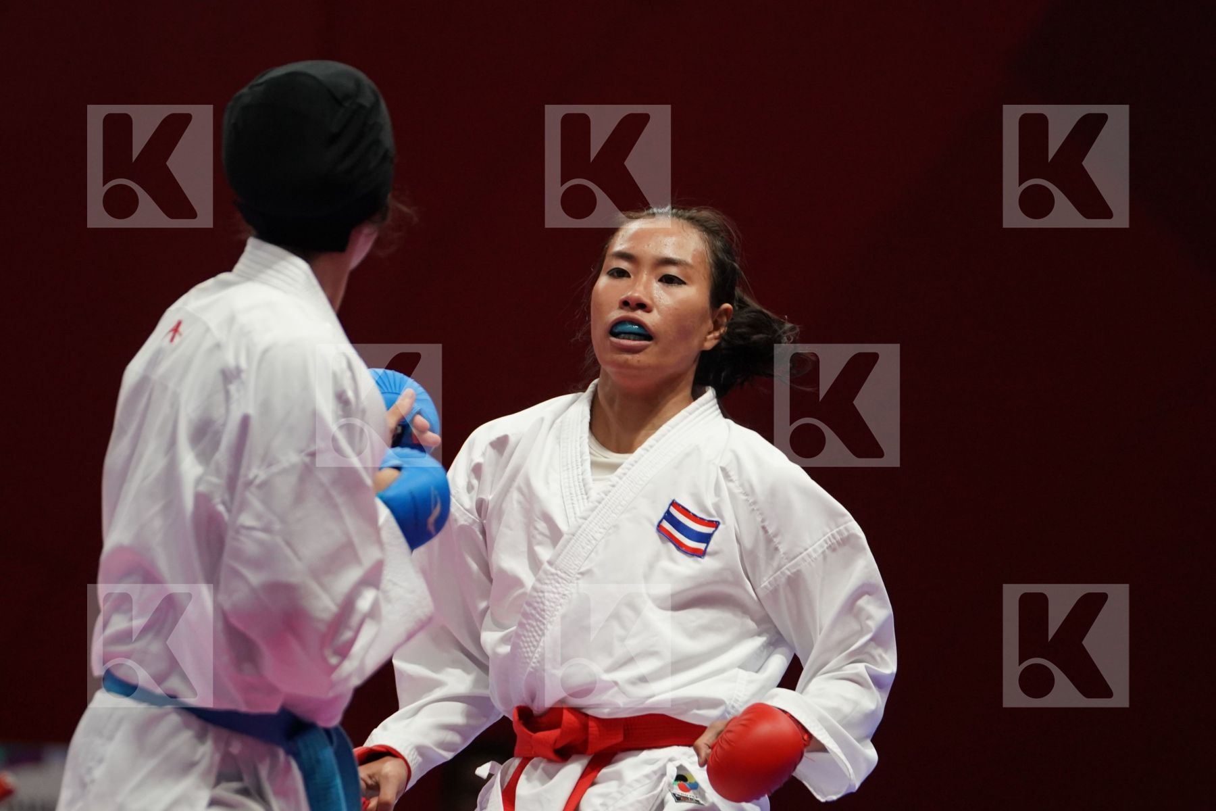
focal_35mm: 393
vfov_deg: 3.5
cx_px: 608
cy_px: 406
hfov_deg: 5.2
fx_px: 13274
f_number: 4
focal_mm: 262
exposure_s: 1/1000
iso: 2000
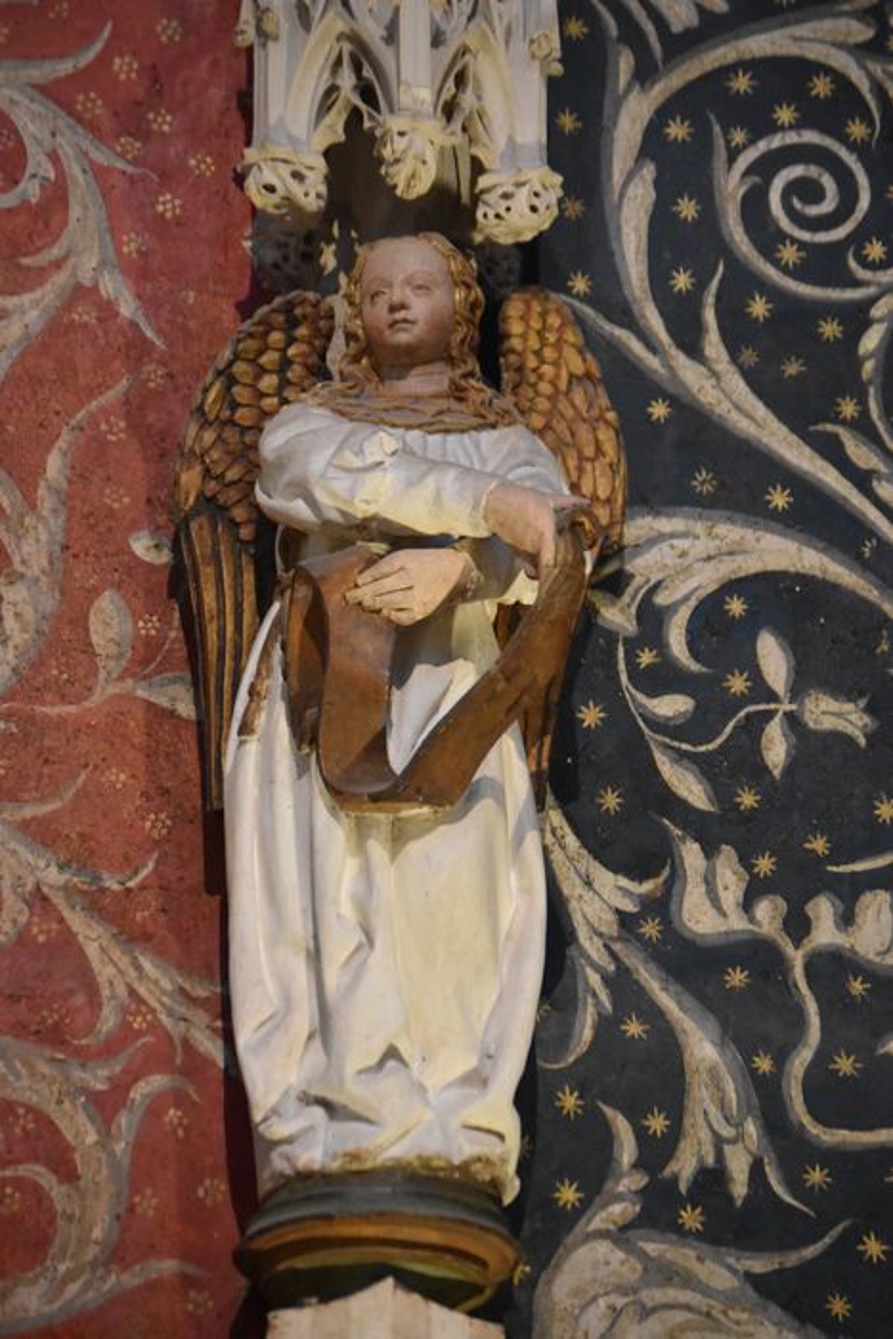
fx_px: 5299
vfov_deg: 14.4
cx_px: 446
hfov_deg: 9.6
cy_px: 670
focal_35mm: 142
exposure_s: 1/125
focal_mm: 95
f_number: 4.5
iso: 6400
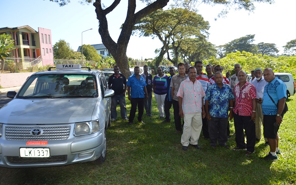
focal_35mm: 28
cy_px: 88
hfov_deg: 66.4
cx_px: 148
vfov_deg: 44.6
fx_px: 226
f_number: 5
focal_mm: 18
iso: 100
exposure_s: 1/200
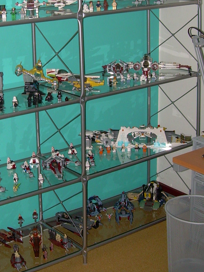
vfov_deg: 26.7
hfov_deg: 20.2
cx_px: 38
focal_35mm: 72
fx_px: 566
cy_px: 74
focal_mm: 6.3
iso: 92
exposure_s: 1/60
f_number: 2.8
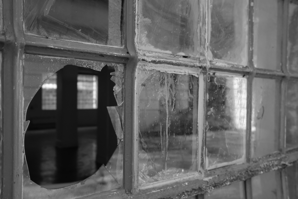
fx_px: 290
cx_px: 149
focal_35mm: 35
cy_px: 100
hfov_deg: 54.4
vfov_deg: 37.9
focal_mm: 23
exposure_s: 1/210
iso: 3200
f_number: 5.6
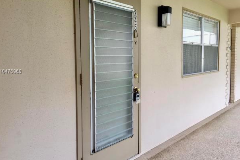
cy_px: 72
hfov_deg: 58.7
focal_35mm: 32
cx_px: 123
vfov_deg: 41.1
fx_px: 213
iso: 40
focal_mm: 4.15
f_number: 2.2
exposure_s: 1/120
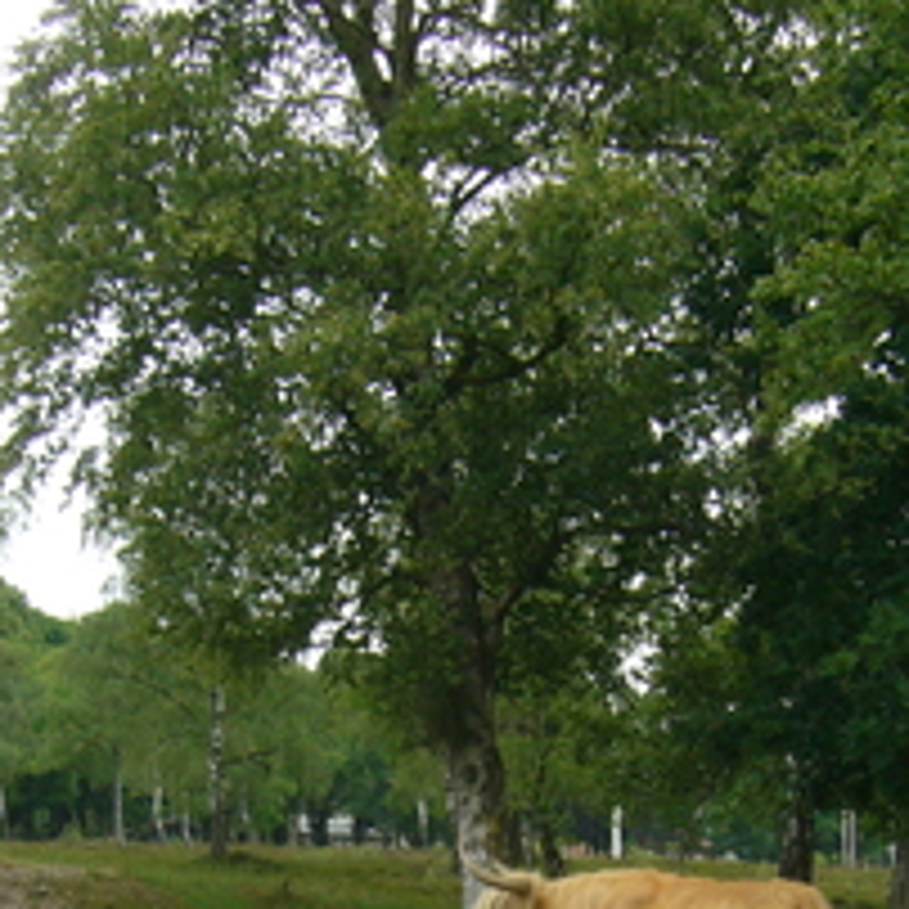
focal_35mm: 92
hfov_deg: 18.9
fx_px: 2733
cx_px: 482
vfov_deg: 18.4
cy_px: 886
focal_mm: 5.8
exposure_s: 1/160
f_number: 5.6
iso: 100
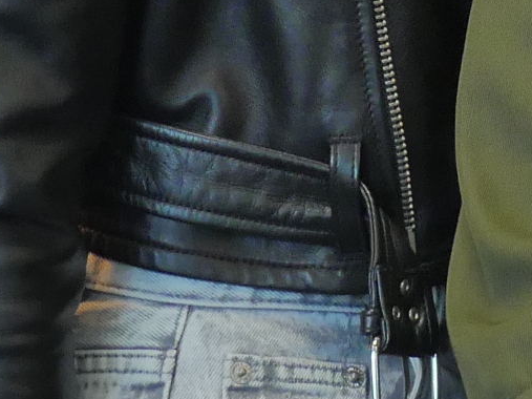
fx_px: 4948
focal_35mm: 322
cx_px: 1026
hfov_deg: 6.0
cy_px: -719
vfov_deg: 4.5
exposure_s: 1/60
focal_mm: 25
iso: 800
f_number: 5.6
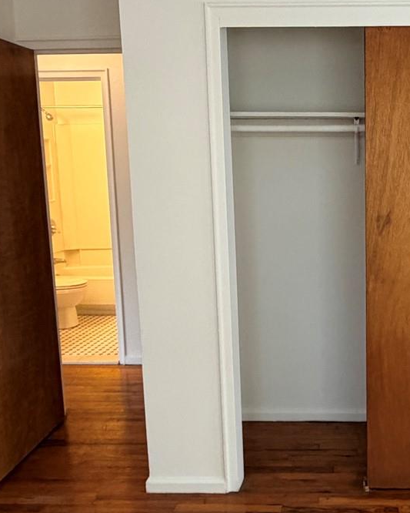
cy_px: 254
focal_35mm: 42
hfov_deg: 33.7
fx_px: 637
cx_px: 372
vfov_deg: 43.8
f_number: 2.2
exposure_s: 1/88
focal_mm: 2.22
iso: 320
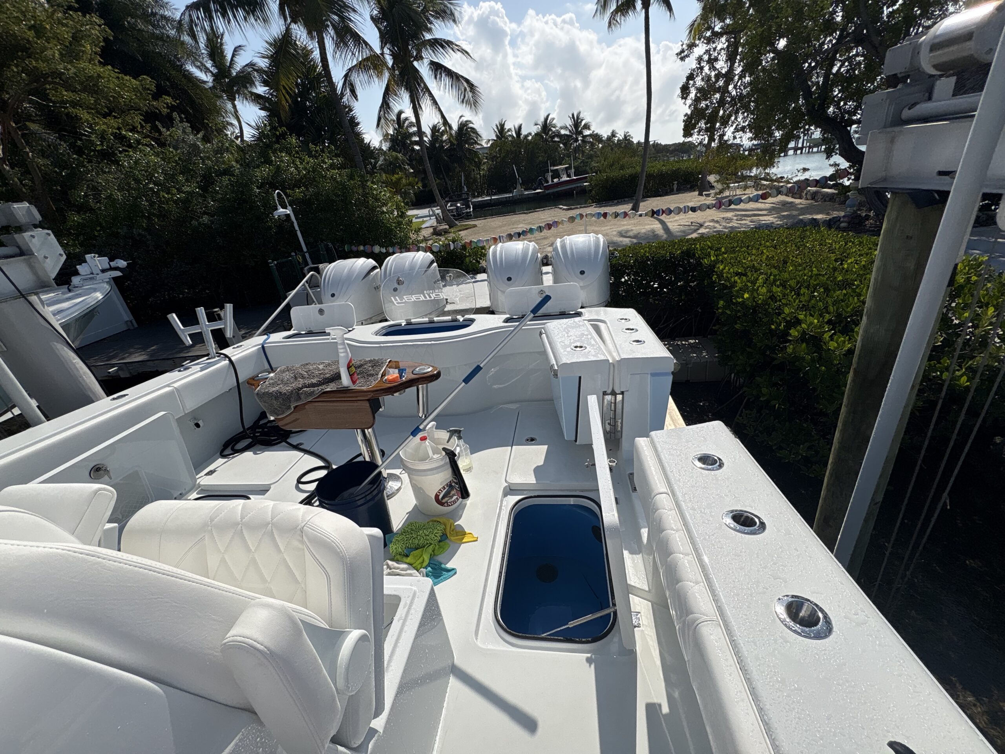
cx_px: 502
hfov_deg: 102.1
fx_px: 406
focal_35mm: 14
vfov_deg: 85.7
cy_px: 377
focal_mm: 2.22
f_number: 2.2
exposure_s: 1/5650
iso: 50
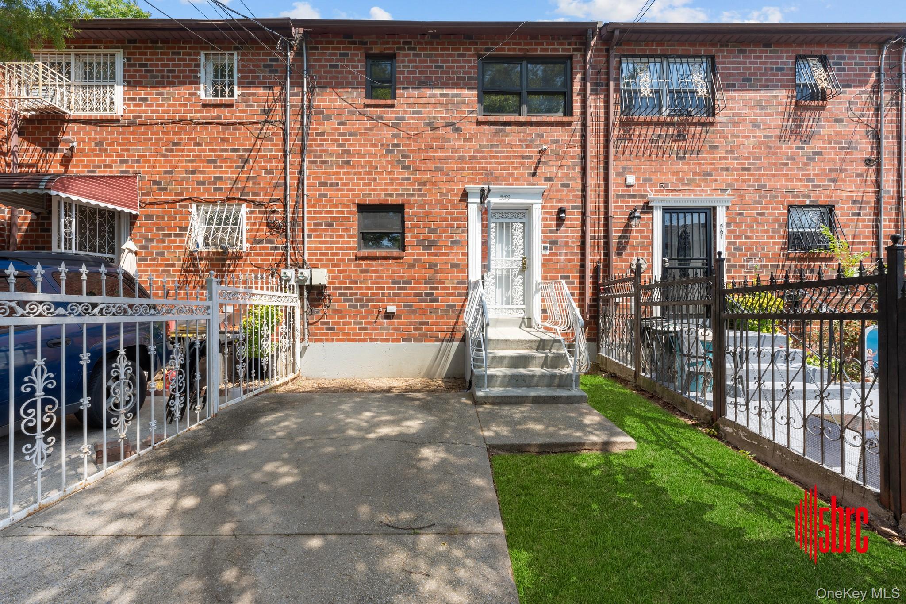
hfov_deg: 104.3
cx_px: 453
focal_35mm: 14
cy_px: 302
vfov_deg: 81.2
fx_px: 352
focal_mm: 14
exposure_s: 1/50
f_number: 10
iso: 200
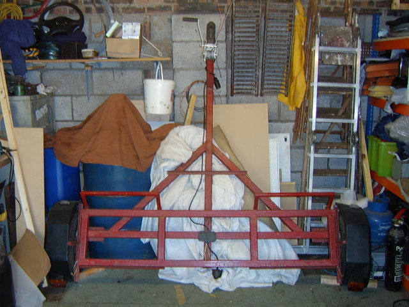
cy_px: 154
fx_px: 366
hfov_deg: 58.4
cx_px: 204
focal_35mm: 31
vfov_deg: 45.4
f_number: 2.7
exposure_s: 1/30
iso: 141
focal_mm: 8.13
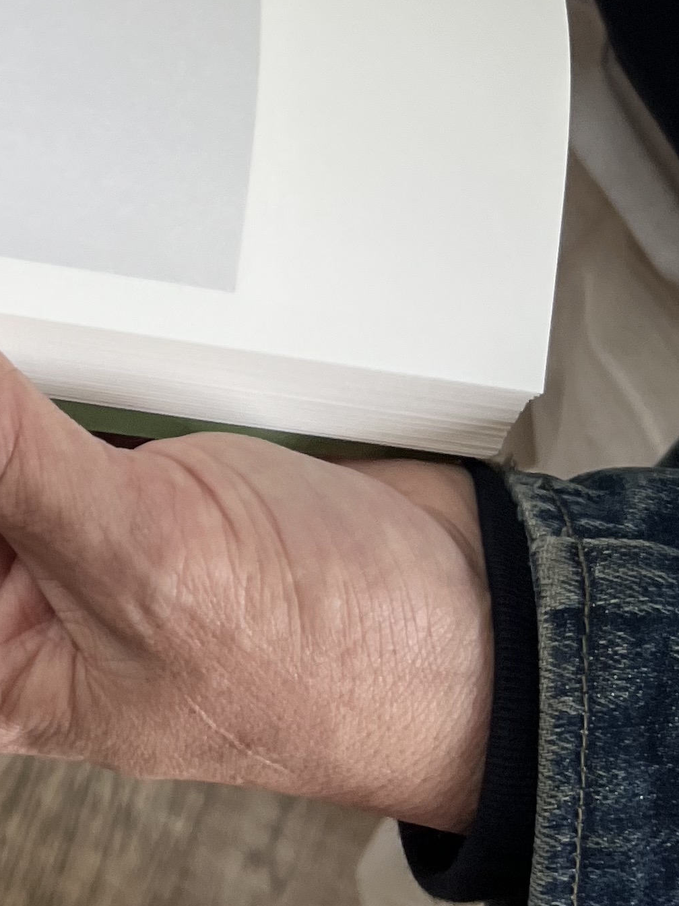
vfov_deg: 24.3
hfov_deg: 17.5
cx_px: -245
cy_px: 90
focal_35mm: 78
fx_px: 2040
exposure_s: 1/100
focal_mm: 5.1
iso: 80
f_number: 1.6
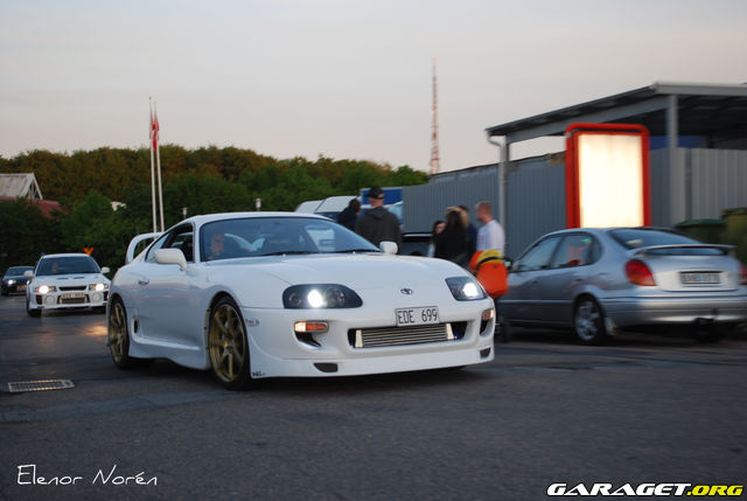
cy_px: 250
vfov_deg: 23.9
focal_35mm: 57
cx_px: 374
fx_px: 1185
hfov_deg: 35.0
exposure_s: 1/80
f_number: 5.3
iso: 200
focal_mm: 38
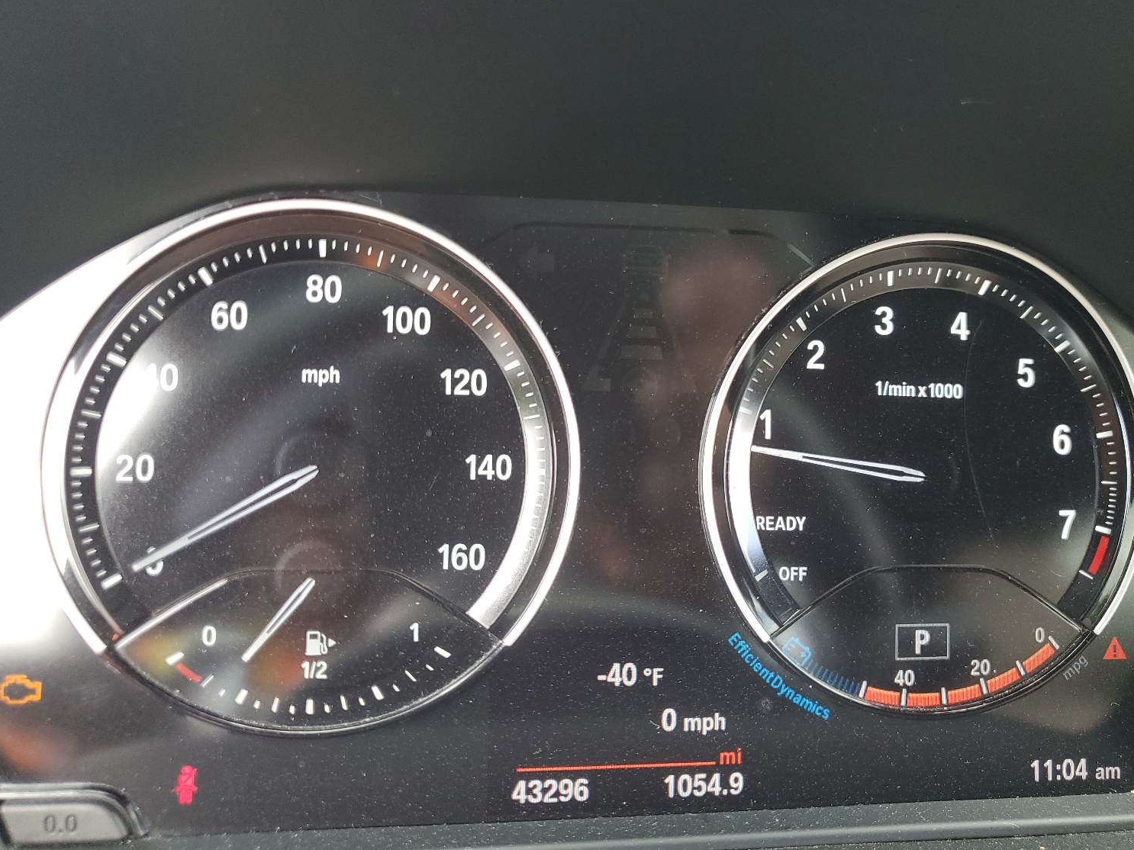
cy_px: 417
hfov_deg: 63.4
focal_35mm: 28
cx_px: 596
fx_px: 917
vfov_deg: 49.7
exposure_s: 1/120
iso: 94
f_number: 1.5
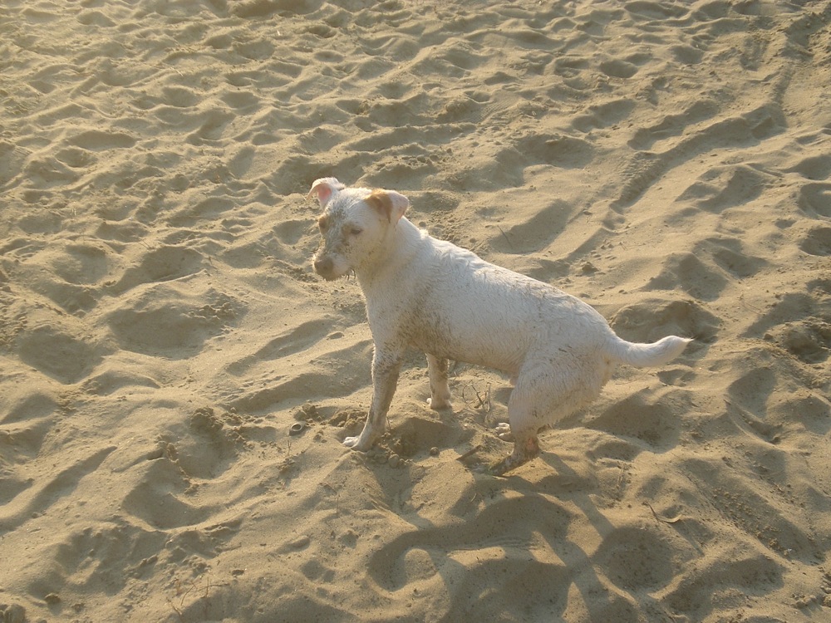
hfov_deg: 30.7
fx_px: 1512
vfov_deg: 23.3
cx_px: 416
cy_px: 312
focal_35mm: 63
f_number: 4
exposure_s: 1/160
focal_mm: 10.4
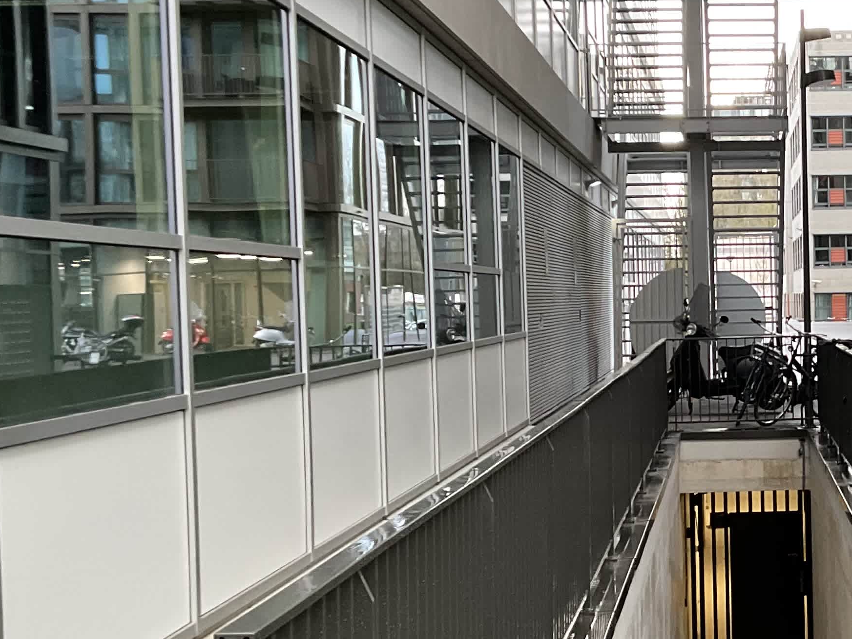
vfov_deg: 21.9
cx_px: 800
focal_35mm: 67
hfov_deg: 27.7
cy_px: 358
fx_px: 1649
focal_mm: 3
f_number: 1.8
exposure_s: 1/60
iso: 100
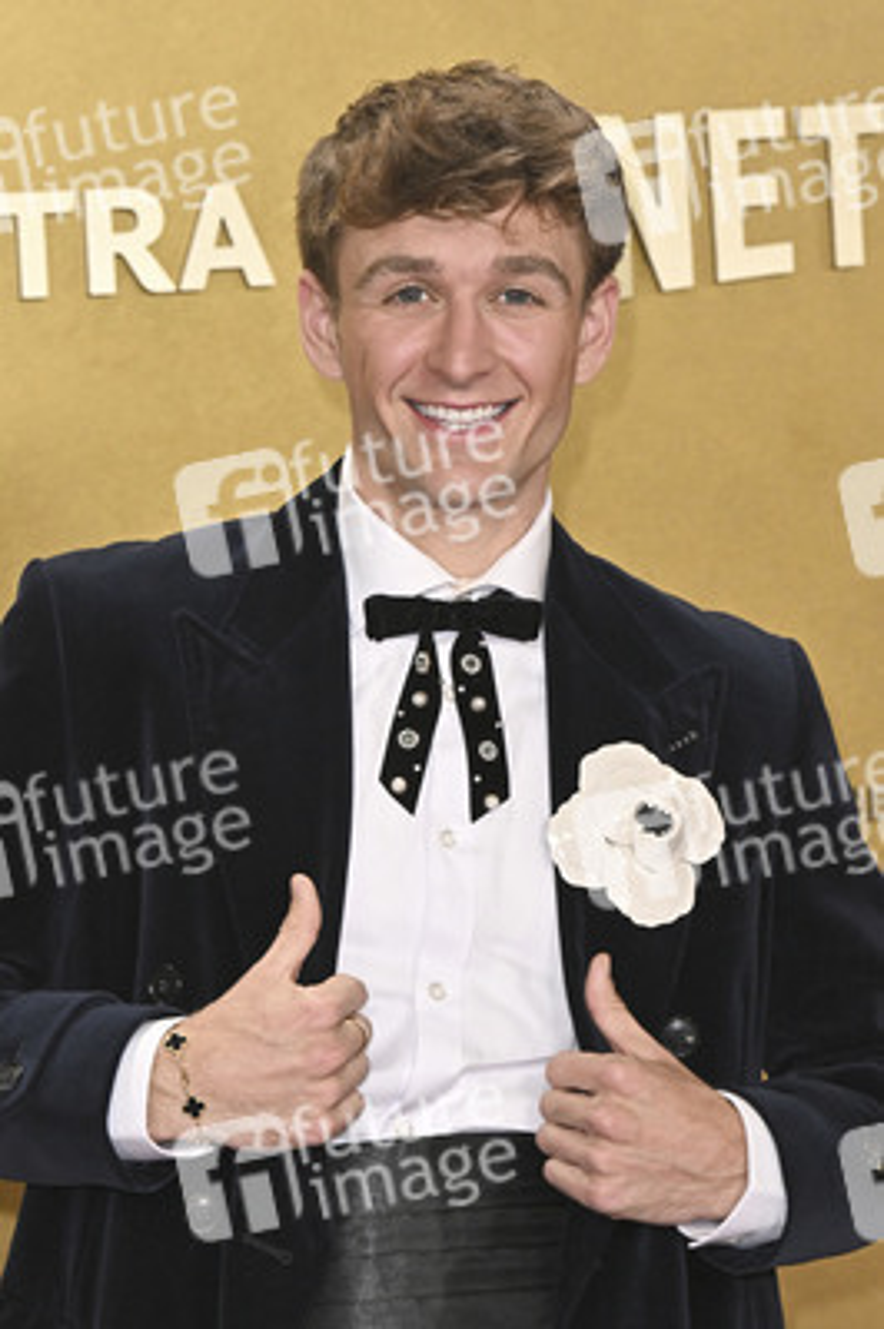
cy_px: 664
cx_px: 442
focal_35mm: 150
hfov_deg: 9.1
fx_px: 5534
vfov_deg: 13.7
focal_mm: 100
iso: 2500
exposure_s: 1/320
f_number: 5.6
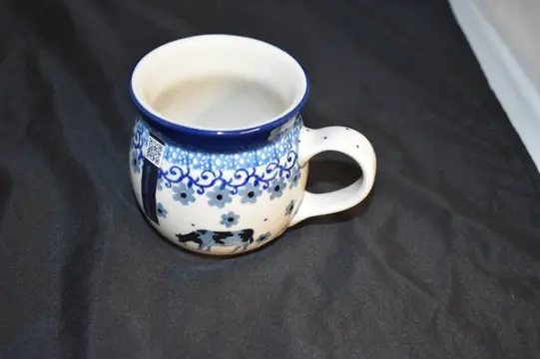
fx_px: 697
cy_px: 180
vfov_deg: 28.9
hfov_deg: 42.3
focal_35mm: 46
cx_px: 270
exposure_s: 1/60
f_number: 4.2
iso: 1100
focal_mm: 31
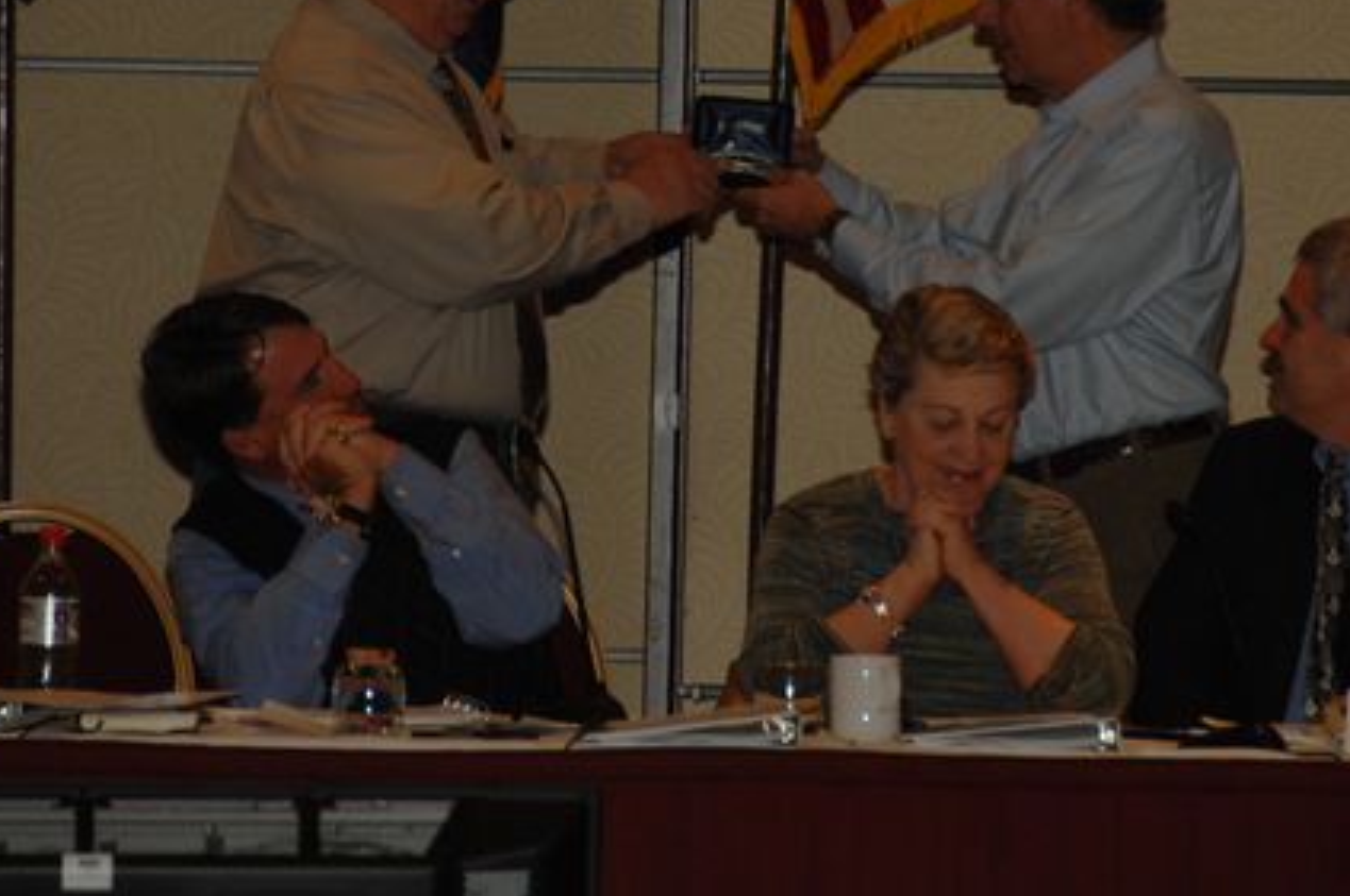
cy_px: 225
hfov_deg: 4.5
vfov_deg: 3.0
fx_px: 17005
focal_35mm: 454
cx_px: 718
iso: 400
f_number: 5.6
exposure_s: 1/125
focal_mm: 200
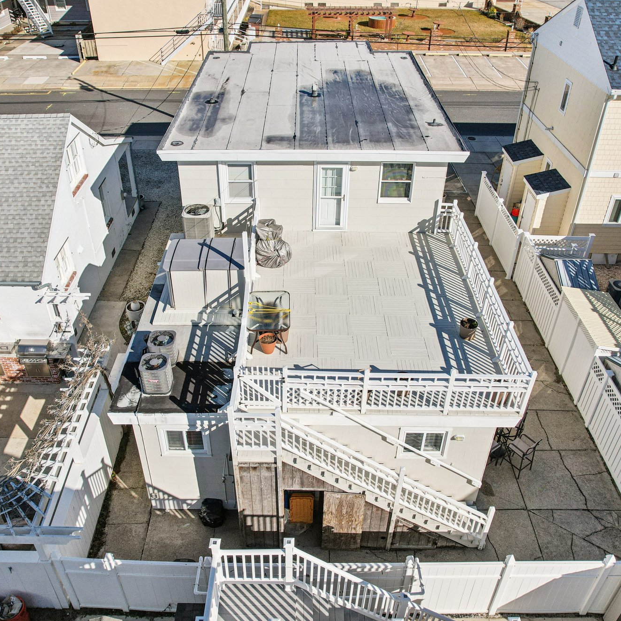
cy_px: 309
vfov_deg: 55.6
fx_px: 589
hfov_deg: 55.6
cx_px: 289
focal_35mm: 29
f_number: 2.8
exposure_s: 1/4000
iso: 110
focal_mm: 8.4
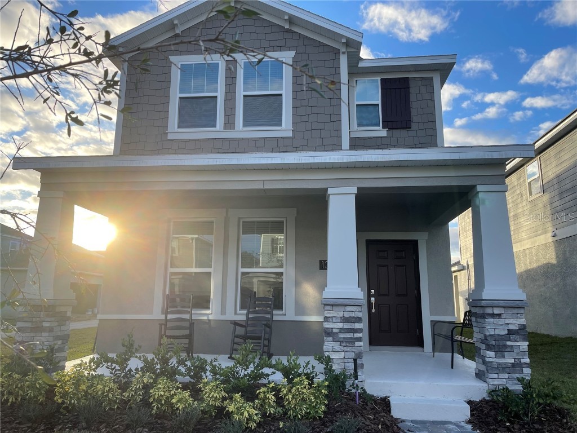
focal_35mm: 26
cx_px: 288
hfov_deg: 67.3
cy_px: 216
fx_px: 433
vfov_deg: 53.1
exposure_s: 1/1140
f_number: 1.6
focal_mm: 5.1
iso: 32
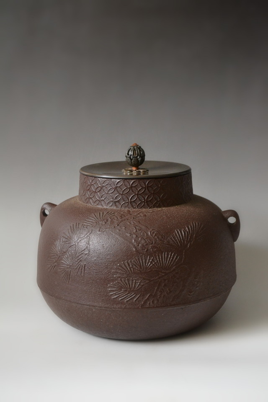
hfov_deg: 25.1
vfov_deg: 36.9
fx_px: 603
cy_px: 201
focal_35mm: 54
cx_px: 134
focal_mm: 36
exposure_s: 1/60
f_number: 5
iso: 1600
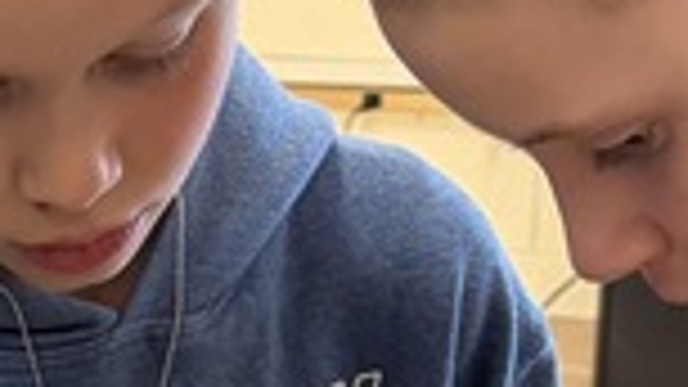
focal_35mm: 190
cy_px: 981
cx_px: -238
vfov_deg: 6.1
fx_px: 3466
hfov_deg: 11.0
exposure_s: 1/60
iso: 125
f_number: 1.6
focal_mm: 5.96
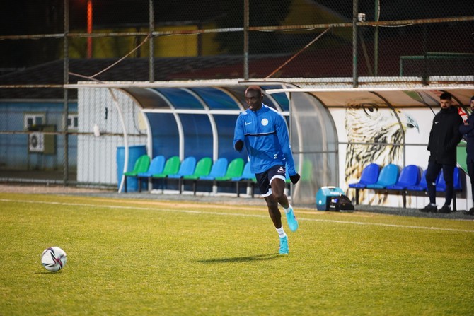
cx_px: 237
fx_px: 2305
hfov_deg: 11.7
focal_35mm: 175
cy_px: 158
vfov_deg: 7.9
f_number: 2.8
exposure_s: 1/200
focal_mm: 175
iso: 5000
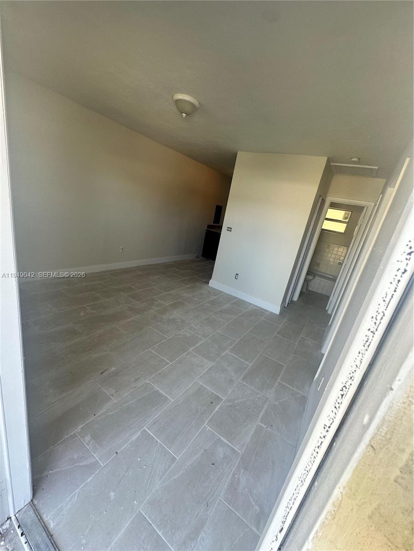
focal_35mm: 14
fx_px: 223
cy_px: 276
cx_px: 207
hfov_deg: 85.7
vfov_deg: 102.1
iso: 100
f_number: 2.2
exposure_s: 1/120
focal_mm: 2.22
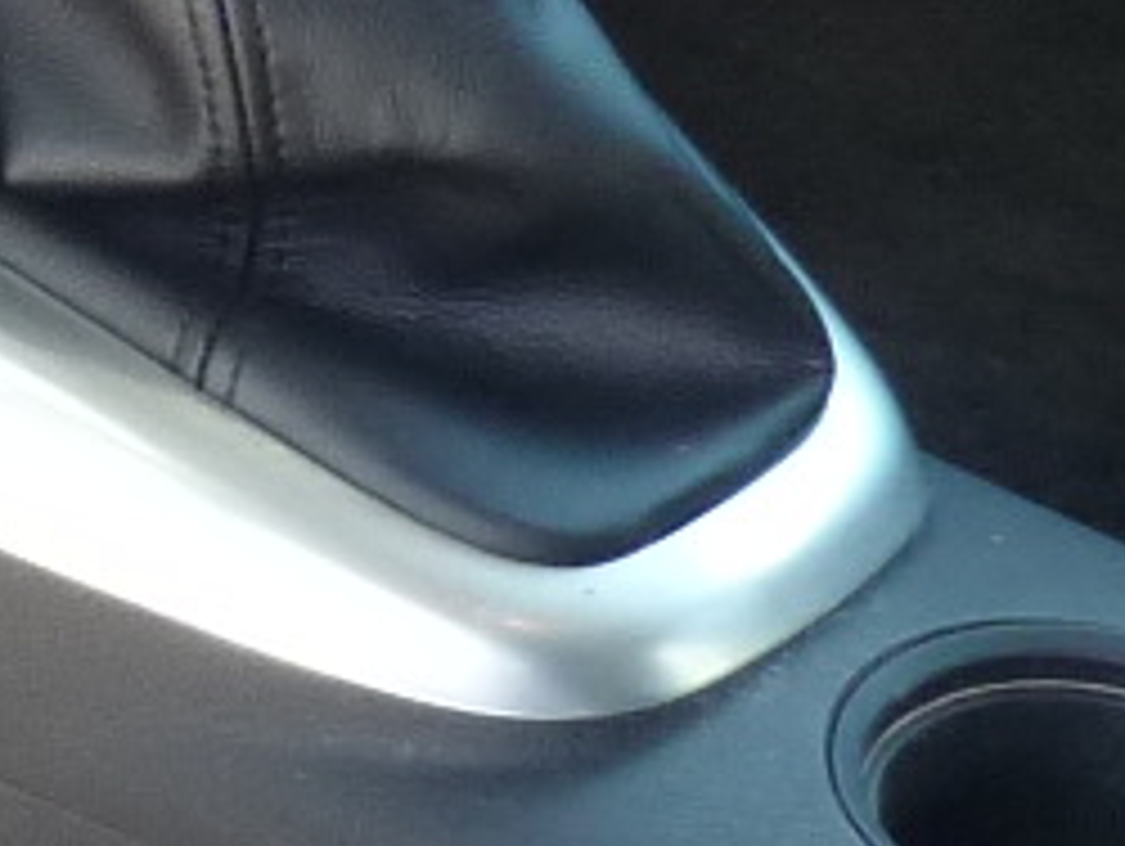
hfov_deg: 9.0
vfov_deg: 7.0
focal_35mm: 211
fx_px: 6864
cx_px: -738
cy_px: -126
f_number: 2.8
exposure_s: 1/30
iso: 200
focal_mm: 5.5
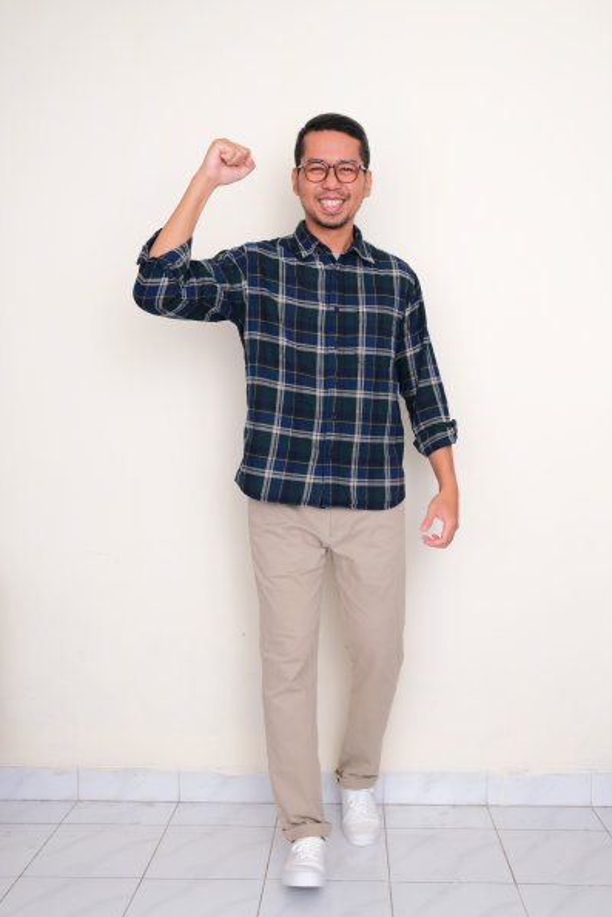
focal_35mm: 36
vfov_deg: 53.1
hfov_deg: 36.9
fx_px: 917
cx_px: 313
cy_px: 469
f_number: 7.1
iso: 200
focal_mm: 23
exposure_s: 1/100
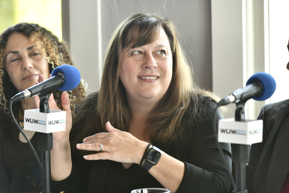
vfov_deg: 8.9
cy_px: 96
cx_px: 144
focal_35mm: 155
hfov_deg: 13.2
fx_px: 1244
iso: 1250
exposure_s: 1/160
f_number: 6.3
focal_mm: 155
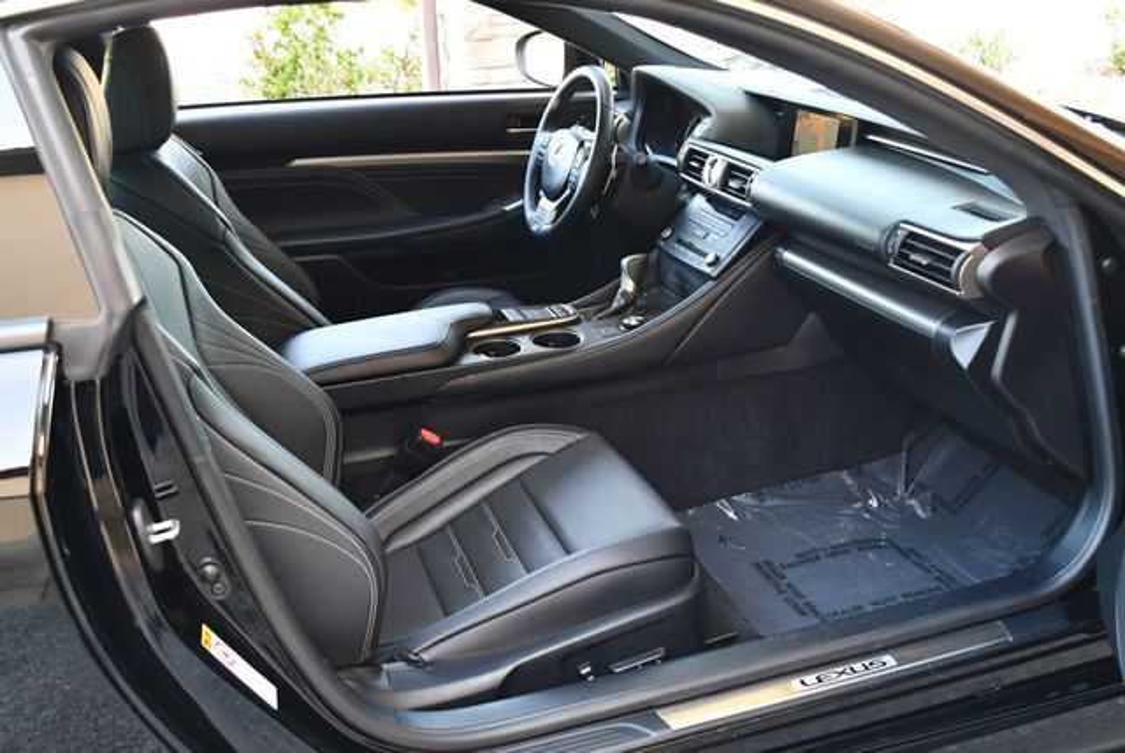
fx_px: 1126
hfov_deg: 53.1
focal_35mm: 36
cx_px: 562
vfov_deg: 36.9
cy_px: 376
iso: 900
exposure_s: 1/125
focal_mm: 18
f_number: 3.5
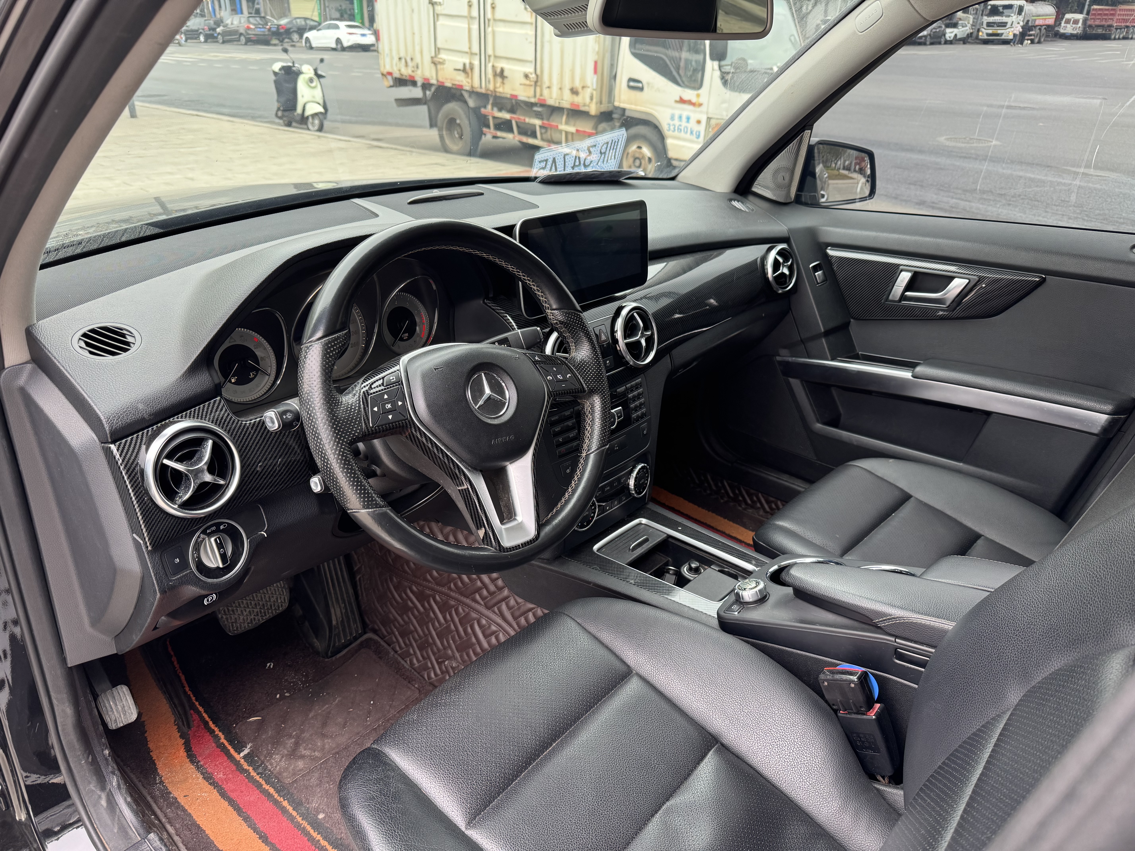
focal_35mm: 24
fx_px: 787
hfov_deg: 71.6
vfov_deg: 56.8
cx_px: 568
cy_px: 426
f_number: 1.78
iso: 125
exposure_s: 1/121
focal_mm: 6.76
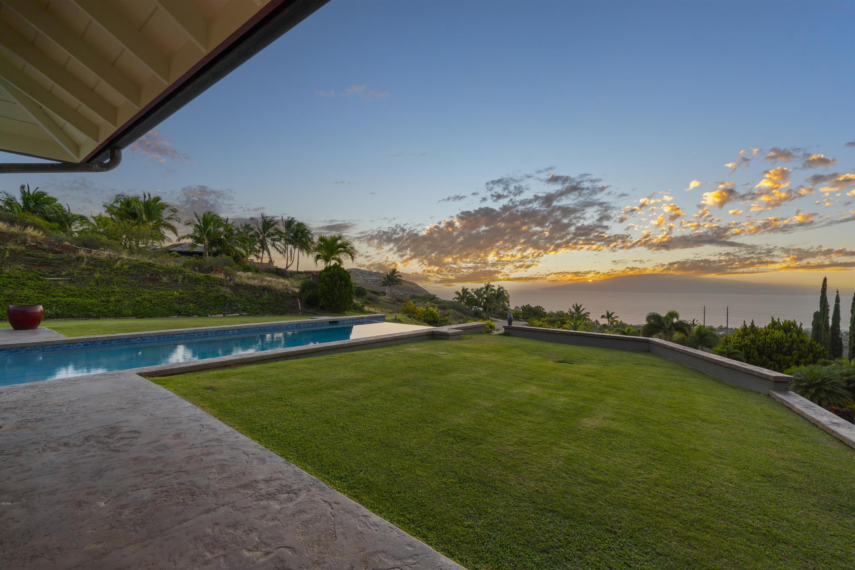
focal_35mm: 16
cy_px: 285
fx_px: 380
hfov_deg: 96.7
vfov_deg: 73.7
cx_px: 428
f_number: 8
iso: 100
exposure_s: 1/25
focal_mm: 16
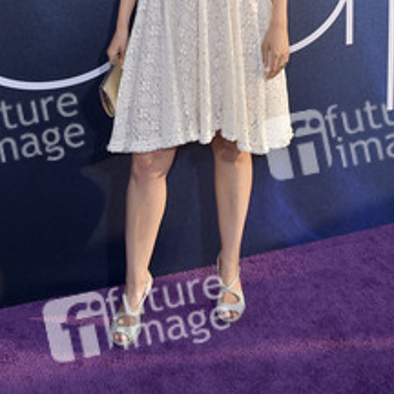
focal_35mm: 44
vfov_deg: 36.2
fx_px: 567
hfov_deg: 38.3
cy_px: 46
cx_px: 191
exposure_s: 1/250
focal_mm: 28
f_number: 7.1
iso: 100
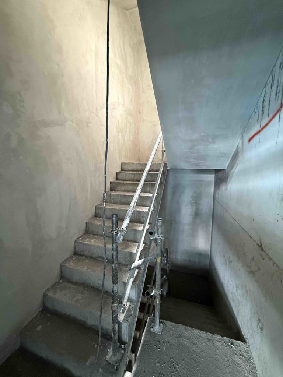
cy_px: 188
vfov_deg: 102.1
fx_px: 153
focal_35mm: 14
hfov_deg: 85.7
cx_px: 142
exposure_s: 1/60
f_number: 2.2
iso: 1000
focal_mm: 2.22
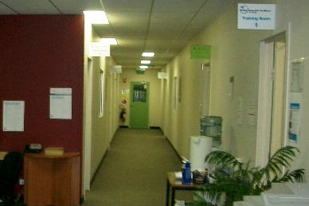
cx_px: 65
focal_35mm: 60
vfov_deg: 22.5
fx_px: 515
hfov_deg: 32.5
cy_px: 140
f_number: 2.6
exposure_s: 1/40
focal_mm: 5.8
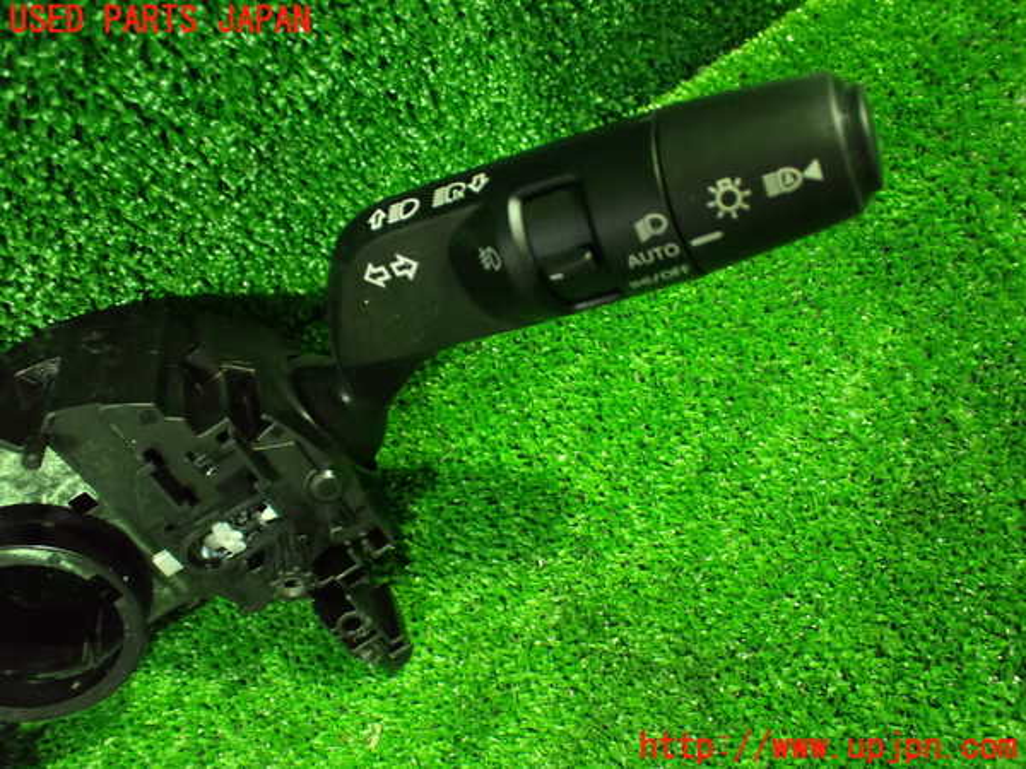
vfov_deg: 46.8
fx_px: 889
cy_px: 384
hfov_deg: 60.0
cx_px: 513
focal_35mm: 30
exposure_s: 1/30
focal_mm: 5.4
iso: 1250
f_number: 2.3
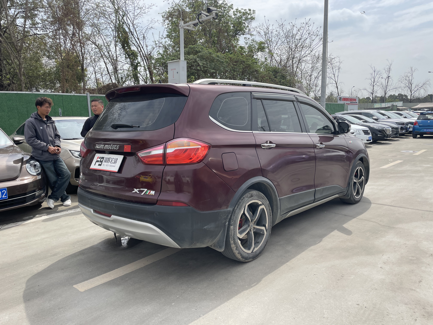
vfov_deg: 53.1
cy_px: 162
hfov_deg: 67.3
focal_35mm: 26
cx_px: 216
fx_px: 325
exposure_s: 1/2959
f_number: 1.6
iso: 32
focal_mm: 4.2
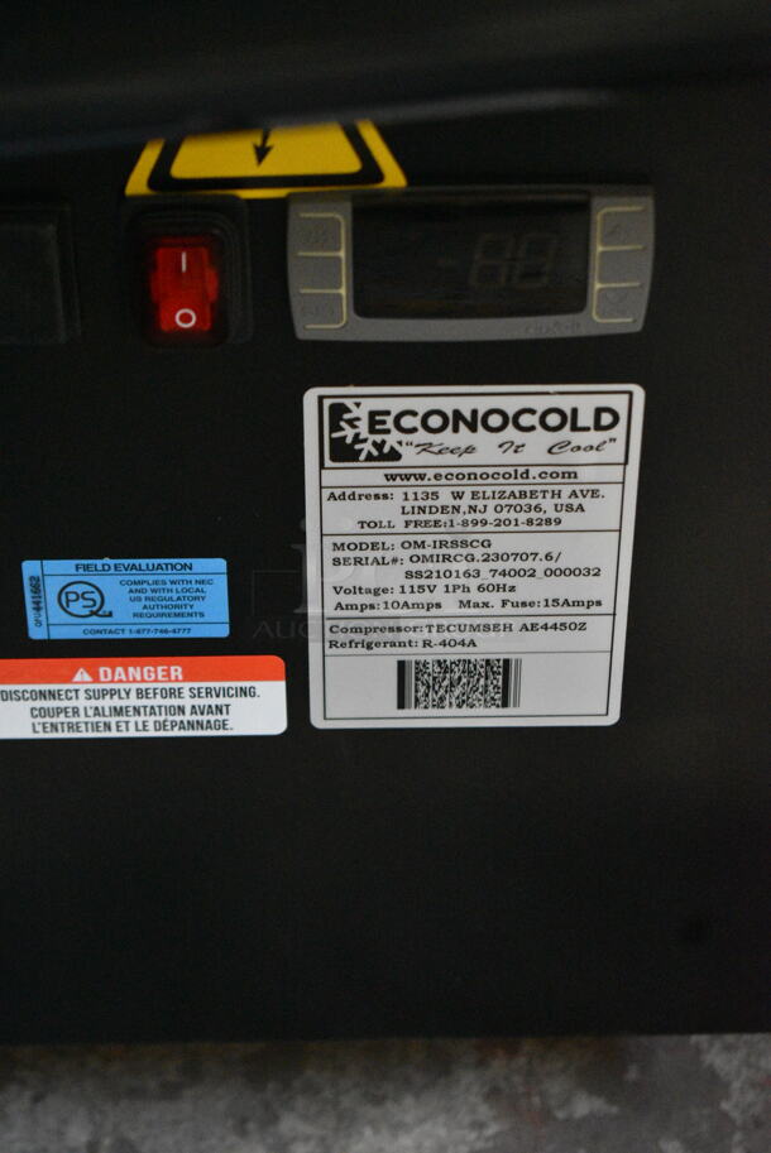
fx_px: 2502
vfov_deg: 26.0
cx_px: 386
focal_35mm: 78
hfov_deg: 17.5
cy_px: 576
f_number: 5.6
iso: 6400
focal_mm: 52
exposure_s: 1/125
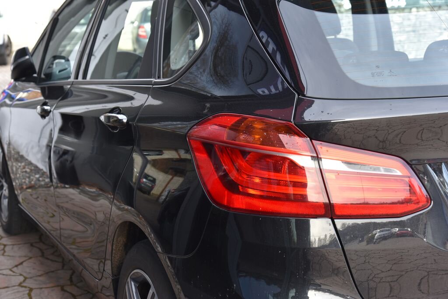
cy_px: 150
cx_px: 224
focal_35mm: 62
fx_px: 772
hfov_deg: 32.4
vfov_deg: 21.9
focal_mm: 62
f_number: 5.6
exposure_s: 1/125
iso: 500
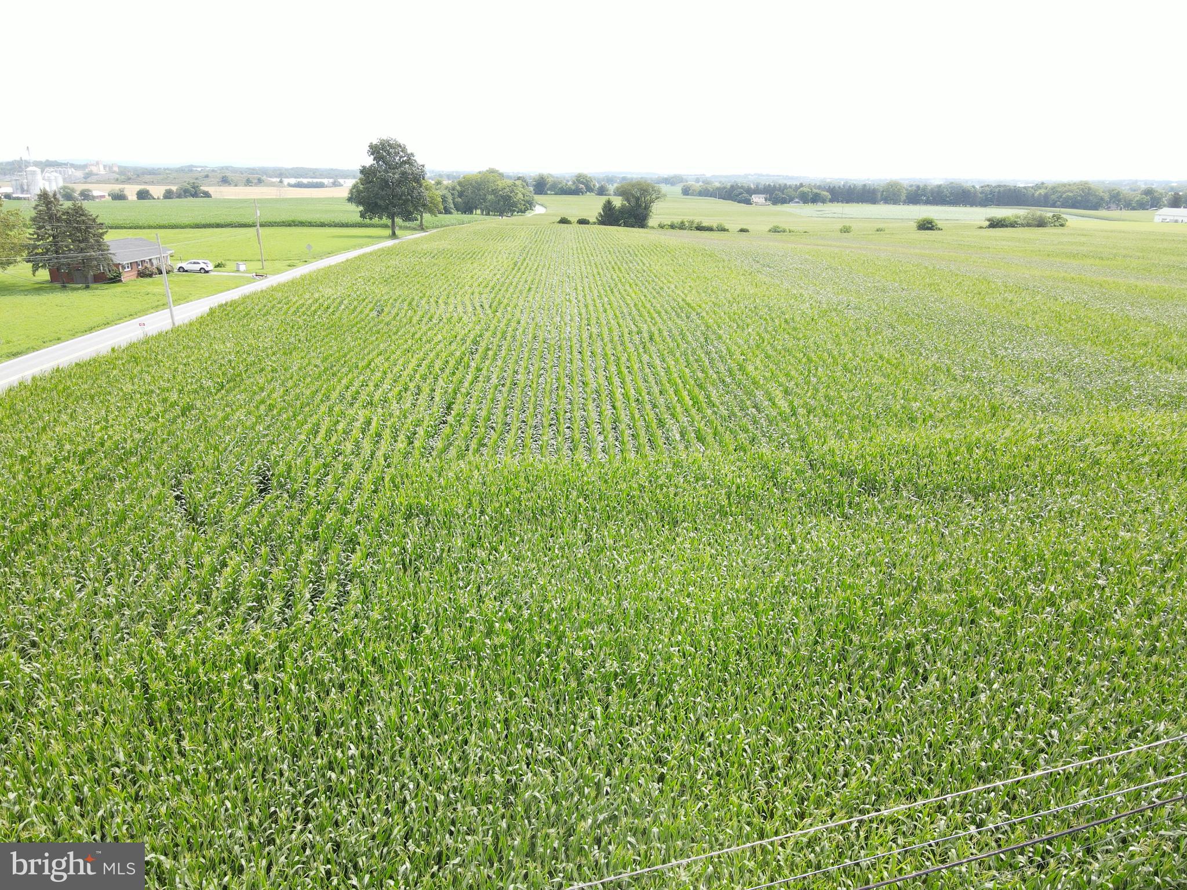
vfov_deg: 56.8
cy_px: 445
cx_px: 594
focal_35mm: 24
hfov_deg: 71.6
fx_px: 823
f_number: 2.8
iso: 100
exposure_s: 1/200
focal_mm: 4.5
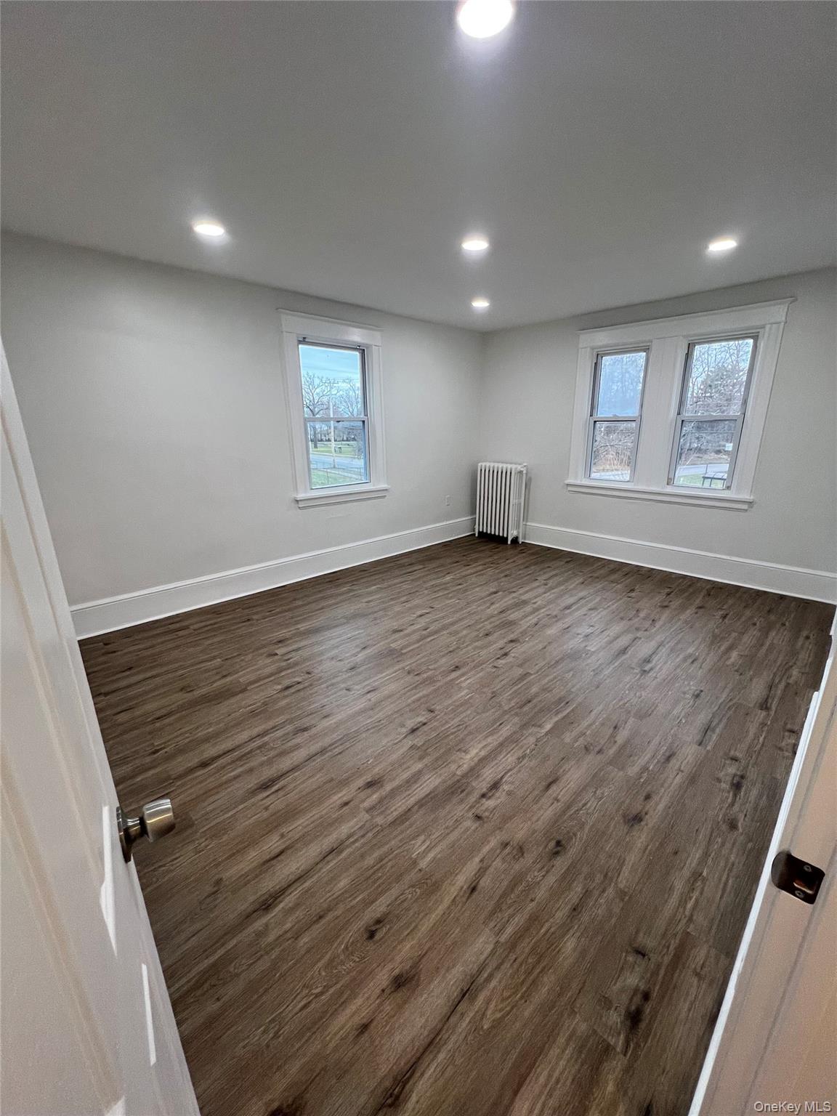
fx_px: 419
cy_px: 558
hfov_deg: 89.9
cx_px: 418
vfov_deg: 106.2
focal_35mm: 13
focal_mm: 1.57
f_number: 1.8
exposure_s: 1/120
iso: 160
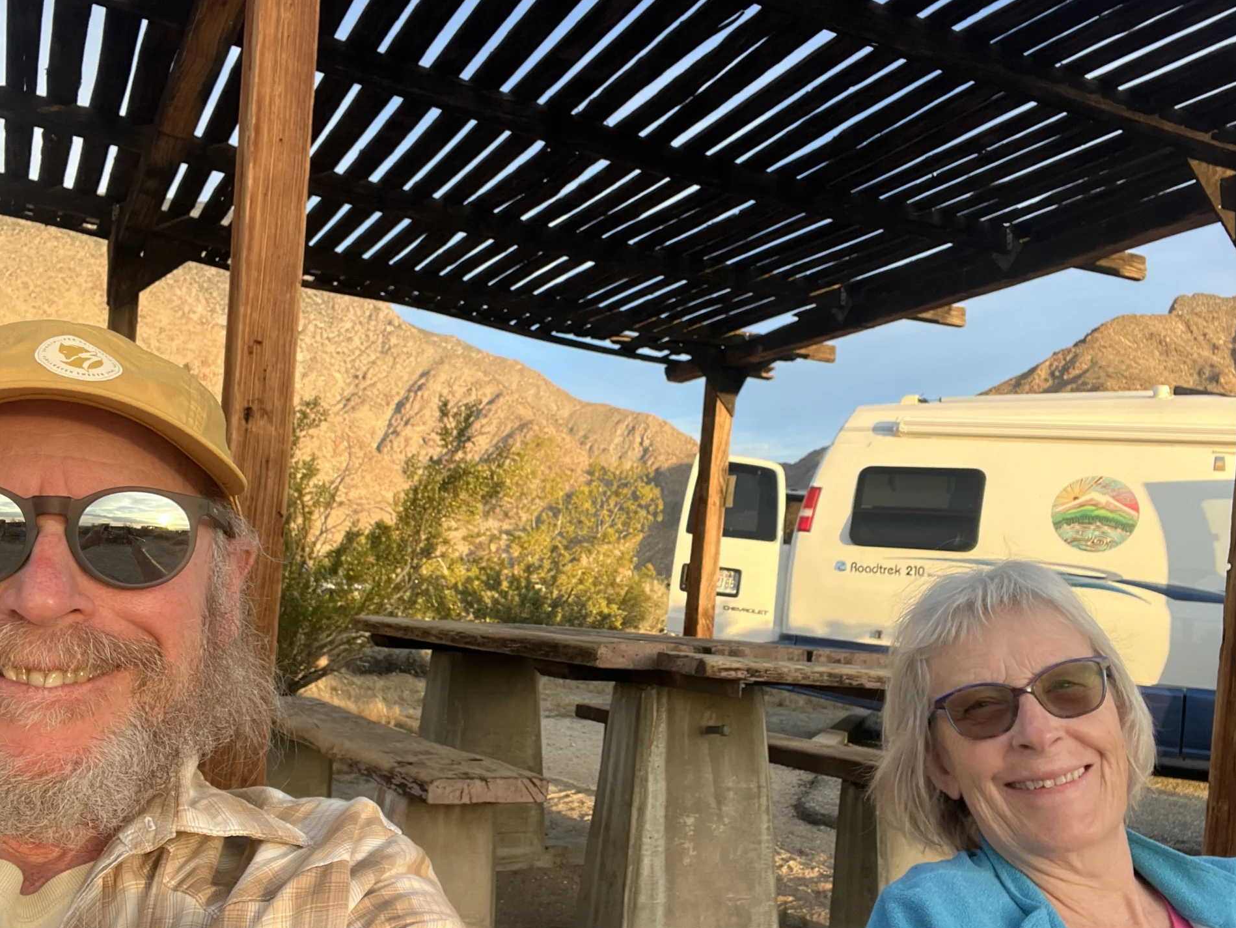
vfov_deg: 45.3
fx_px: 1107
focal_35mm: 31
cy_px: 530
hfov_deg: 58.3
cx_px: 645
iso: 25
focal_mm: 2.71
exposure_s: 1/121
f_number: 2.2
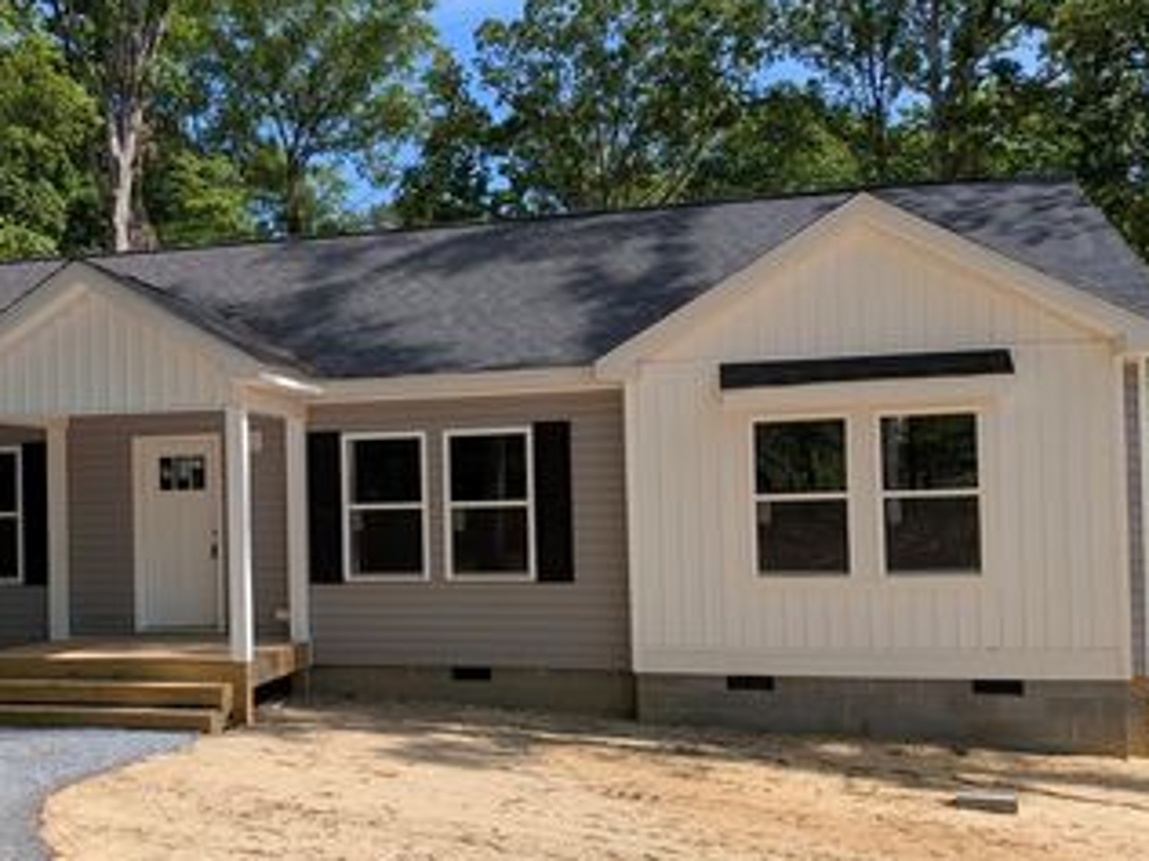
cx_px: 353
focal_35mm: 38
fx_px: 1261
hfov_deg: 47.9
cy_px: 485
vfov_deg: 37.7
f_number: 1.7
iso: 32
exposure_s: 1/1391
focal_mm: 4.53
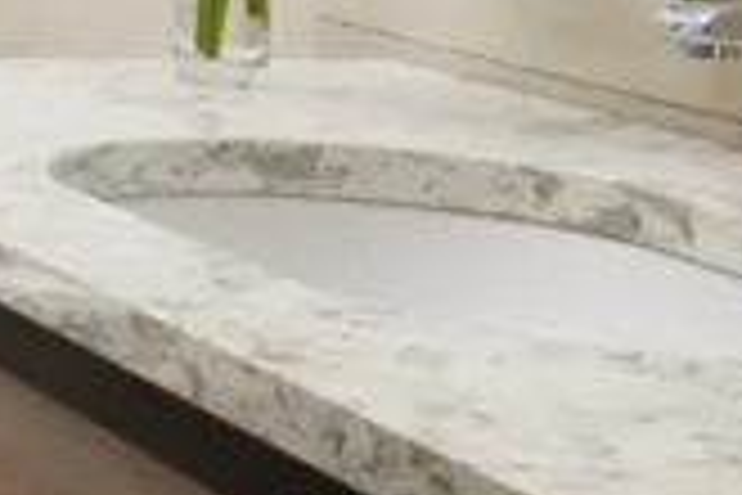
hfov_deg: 11.5
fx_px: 2679
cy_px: -380
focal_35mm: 130
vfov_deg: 10.0
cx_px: -1277
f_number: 16
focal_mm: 21
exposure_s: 1/250
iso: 200
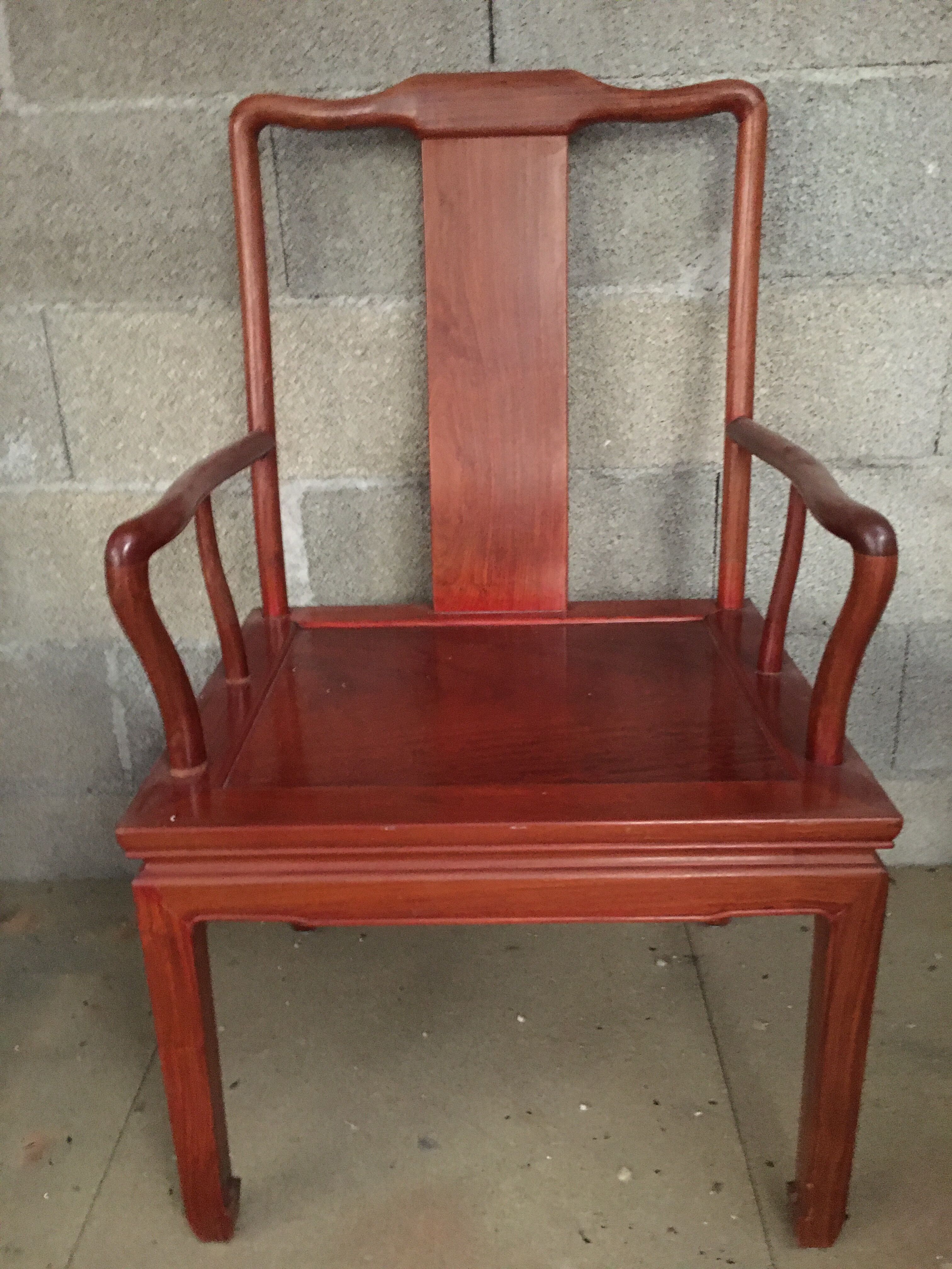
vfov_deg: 61.7
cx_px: 476
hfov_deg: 48.2
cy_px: 634
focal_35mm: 29
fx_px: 1063
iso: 500
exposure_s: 1/17
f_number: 2.2
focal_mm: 4.15
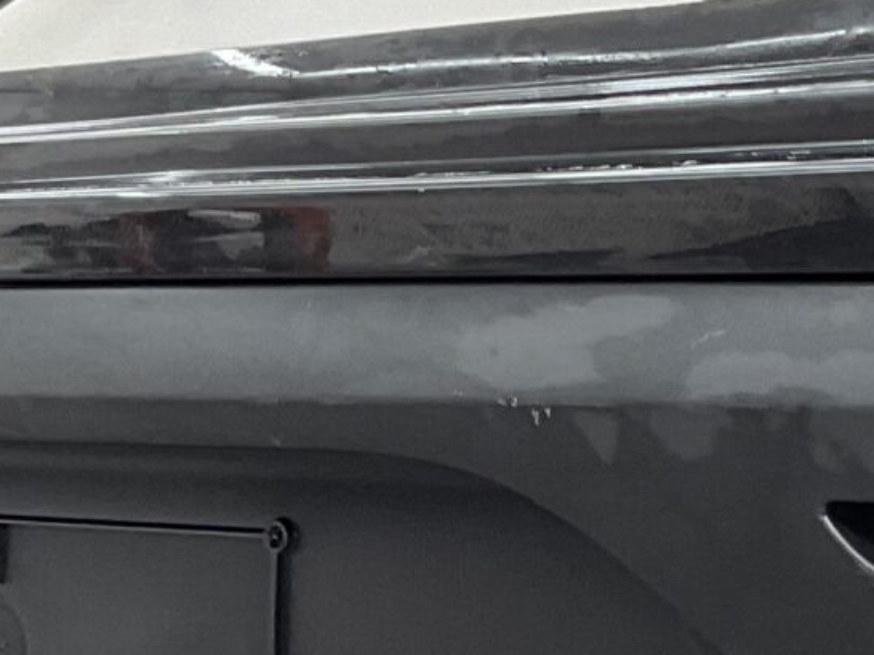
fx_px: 3432
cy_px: 966
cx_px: 965
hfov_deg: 14.2
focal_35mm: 136
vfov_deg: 10.5
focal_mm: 3
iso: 40
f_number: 1.8
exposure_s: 1/120
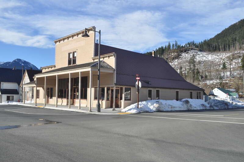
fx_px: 203
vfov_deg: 43.5
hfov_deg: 62.0
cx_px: 122
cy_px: 81
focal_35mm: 30
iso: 200
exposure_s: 1/320
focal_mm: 20
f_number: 9
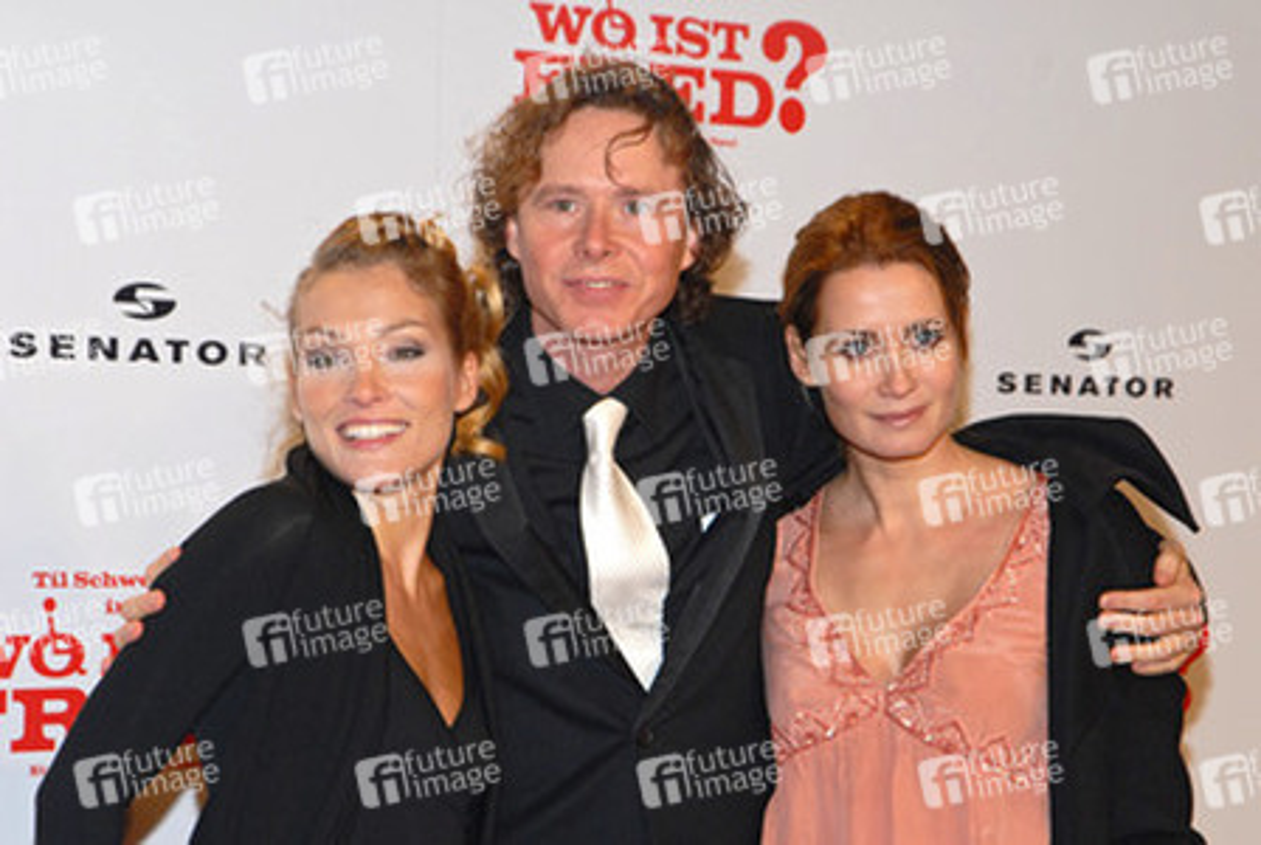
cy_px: 422
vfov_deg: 11.2
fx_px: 4314
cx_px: 630
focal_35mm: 123
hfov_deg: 16.6
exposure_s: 1/200
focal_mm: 82
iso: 400
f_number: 9
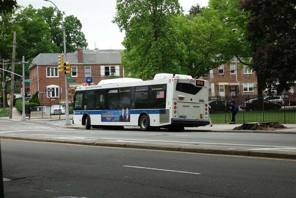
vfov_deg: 16.6
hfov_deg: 24.8
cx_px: 148
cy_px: 99
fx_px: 674
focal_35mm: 82
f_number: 4.5
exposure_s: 1/250
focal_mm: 30.46
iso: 200
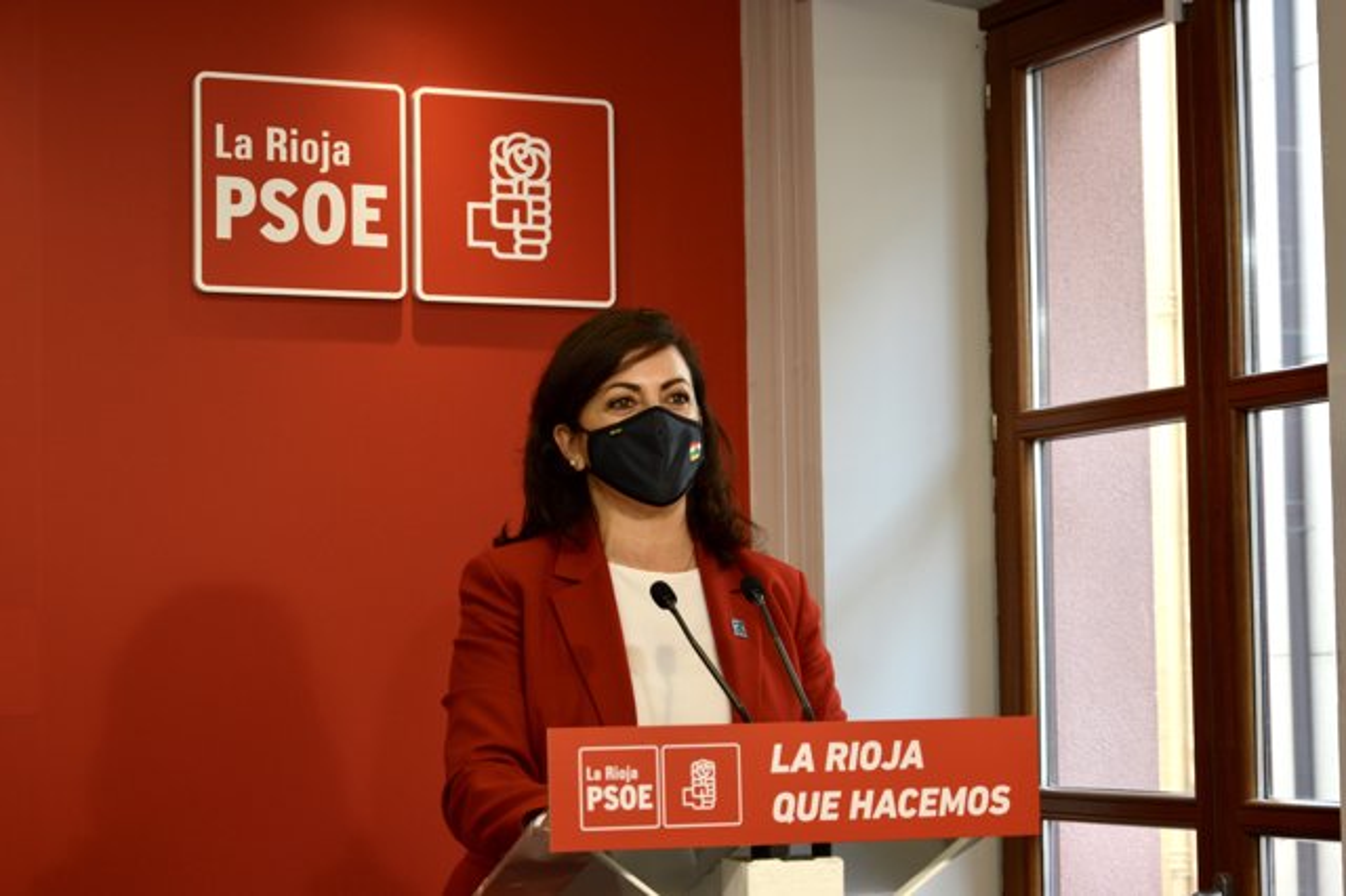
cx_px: 673
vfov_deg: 18.2
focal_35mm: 75
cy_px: 448
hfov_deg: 27.0
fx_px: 2803
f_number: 5.6
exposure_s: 1/125
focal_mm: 50
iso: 400
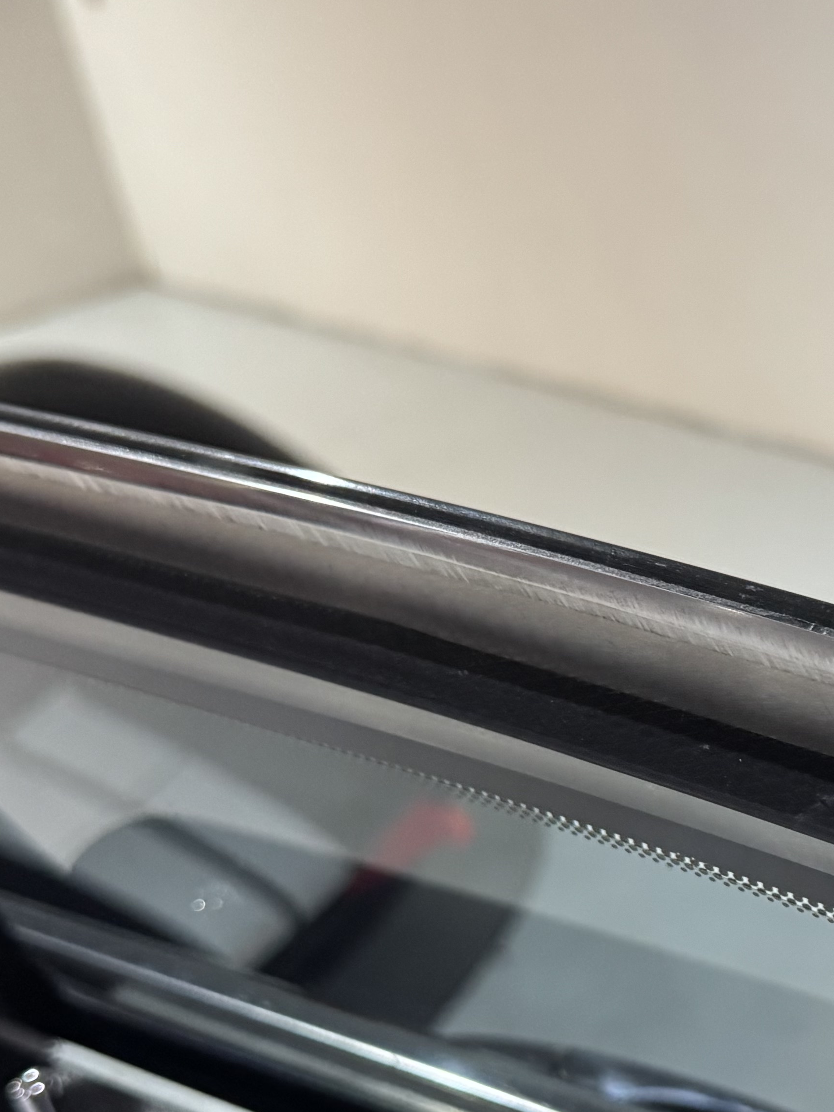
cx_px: 827
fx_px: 1927
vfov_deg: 31.9
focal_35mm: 60
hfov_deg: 23.4
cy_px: 748
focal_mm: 6.76
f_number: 1.78
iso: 500
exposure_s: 1/60
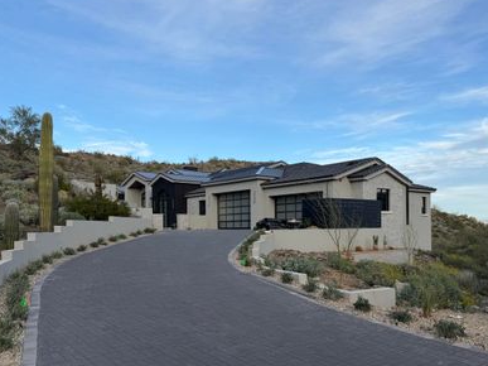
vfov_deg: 45.2
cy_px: 219
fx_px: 437
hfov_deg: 58.2
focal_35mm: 31
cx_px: 269
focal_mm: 6.76
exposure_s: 1/2169
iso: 80
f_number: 1.78
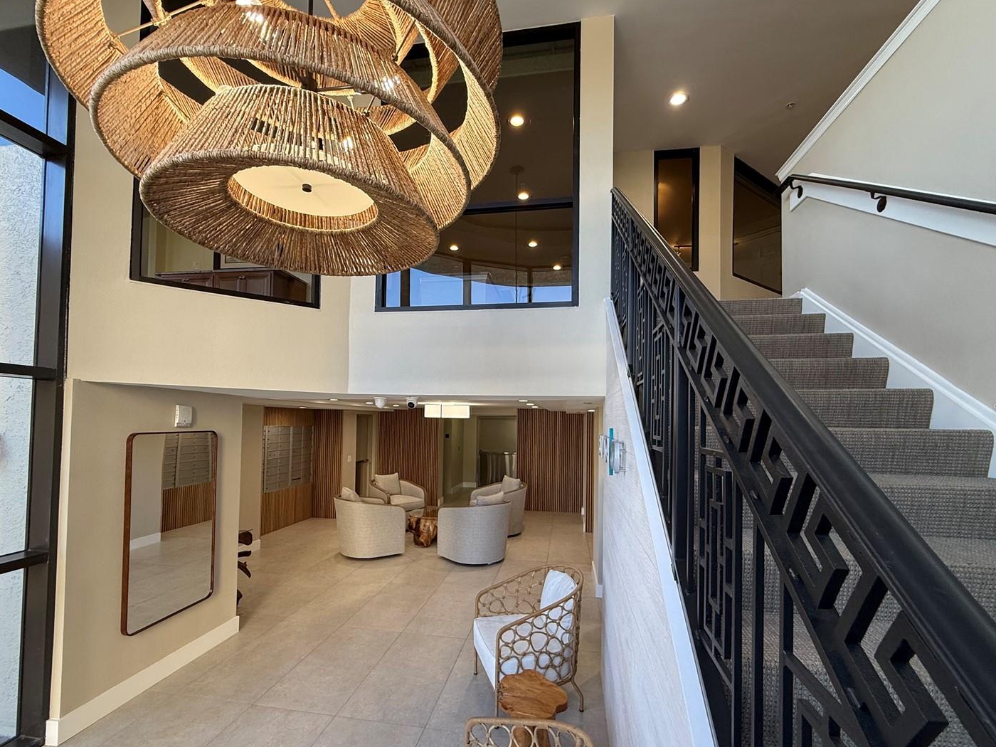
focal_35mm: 16
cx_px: 491
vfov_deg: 77.9
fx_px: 460
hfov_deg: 94.5
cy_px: 408
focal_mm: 2.22
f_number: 2.2
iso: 125
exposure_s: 1/120
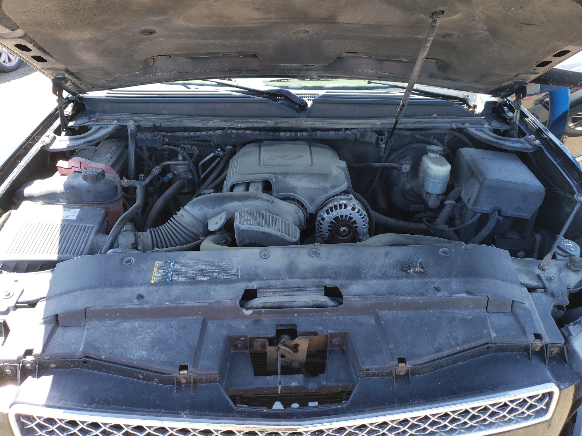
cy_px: 218
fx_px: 437
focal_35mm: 26
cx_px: 291
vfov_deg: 53.1
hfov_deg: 67.3
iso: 50
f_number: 1.5
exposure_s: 1/333
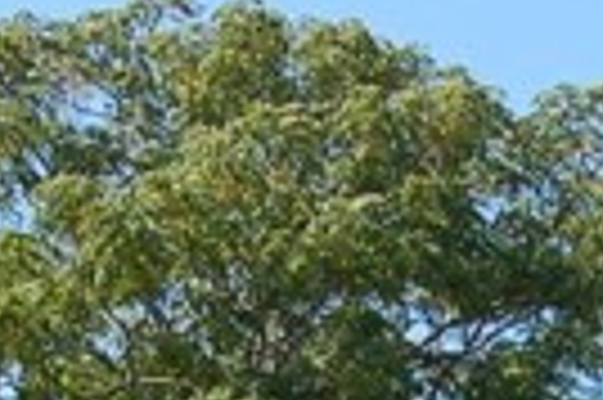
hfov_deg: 8.9
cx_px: 518
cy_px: 852
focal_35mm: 230
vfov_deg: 5.8
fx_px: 3848
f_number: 7.1
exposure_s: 1/200
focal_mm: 32
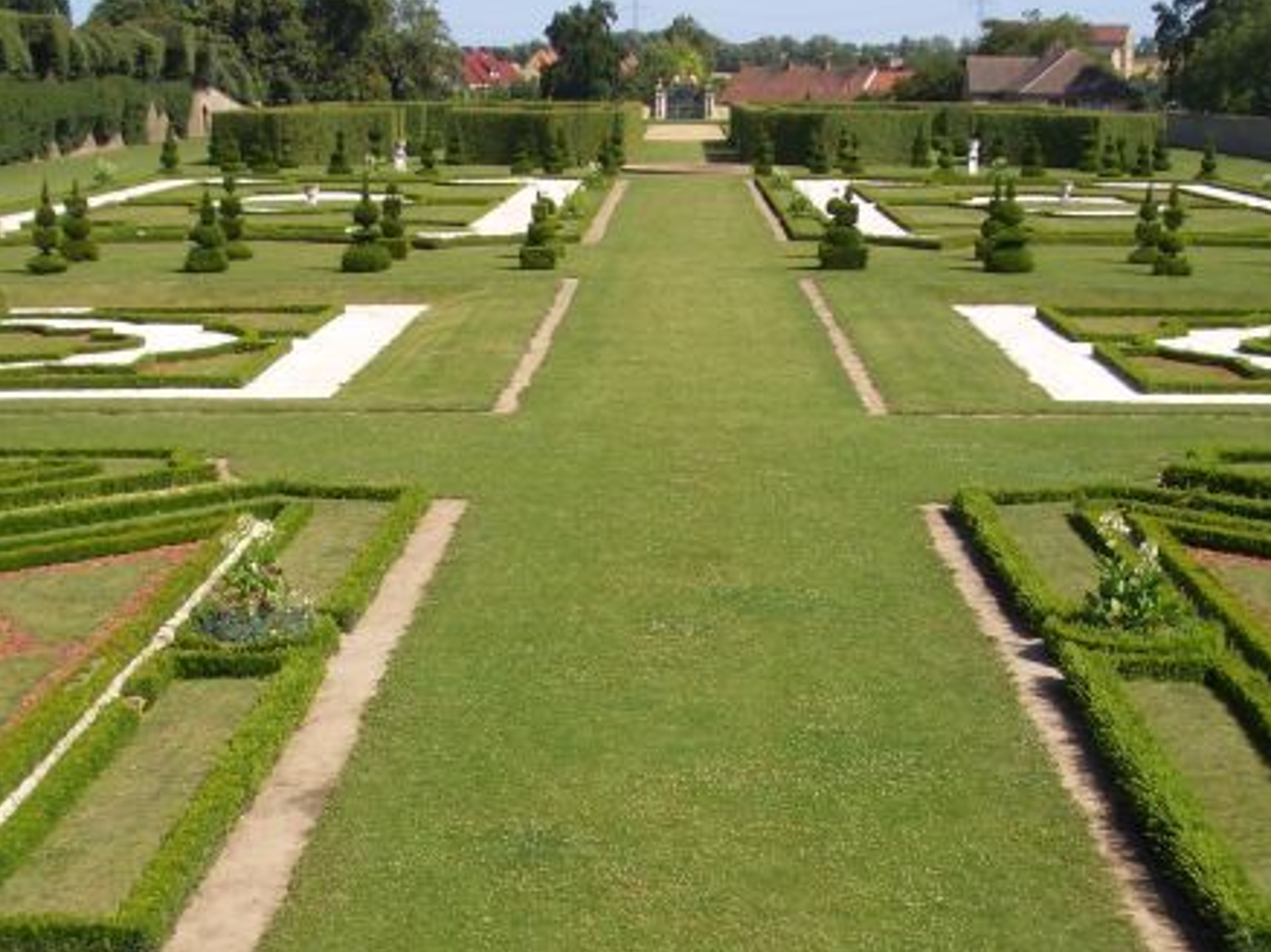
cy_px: 621
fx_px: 2349
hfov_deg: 30.3
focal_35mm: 64
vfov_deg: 22.8
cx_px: 694
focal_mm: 5.8
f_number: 4.3
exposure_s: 1/400
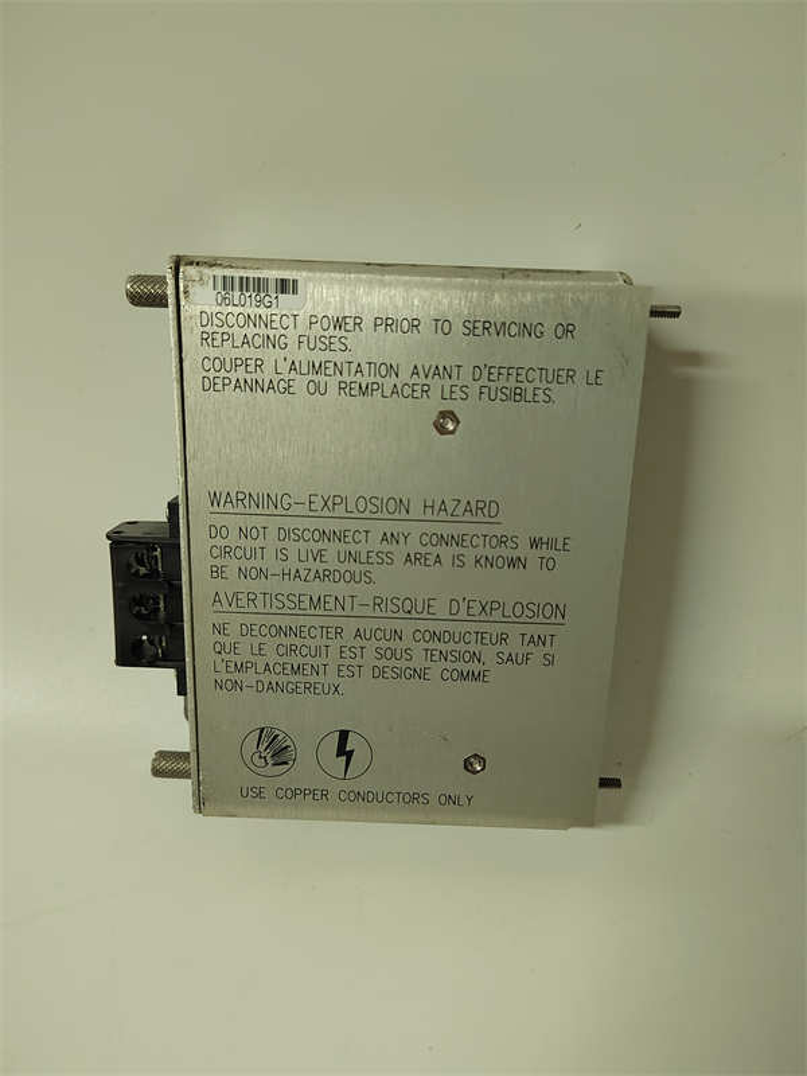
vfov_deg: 73.9
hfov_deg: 58.9
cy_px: 538
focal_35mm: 23
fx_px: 715
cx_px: 404
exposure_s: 1/120
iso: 2288
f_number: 1.9
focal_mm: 5.52
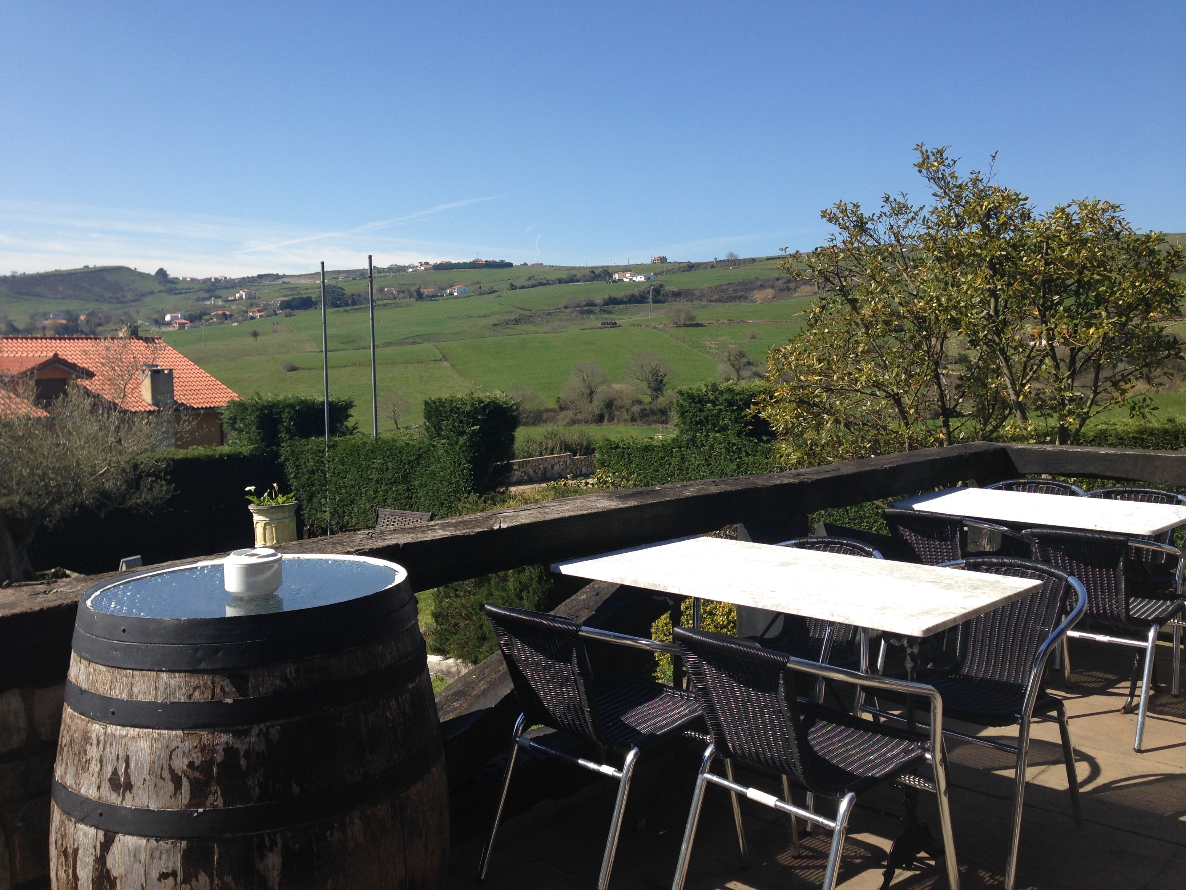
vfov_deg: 42.9
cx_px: 593
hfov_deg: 55.4
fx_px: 1131
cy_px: 445
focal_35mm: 33
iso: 50
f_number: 2.4
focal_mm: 4.12
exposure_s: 1/1205
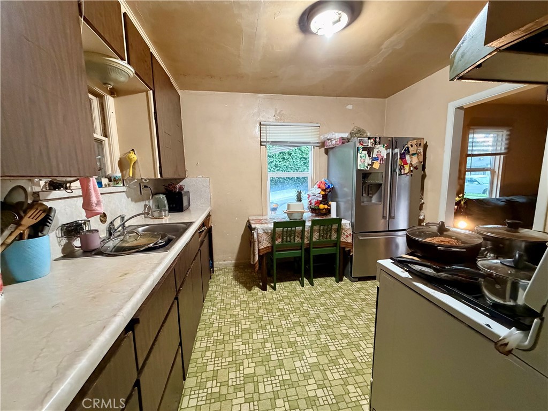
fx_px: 222
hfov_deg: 102.1
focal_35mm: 14
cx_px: 274
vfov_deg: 85.7
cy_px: 206
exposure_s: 1/60
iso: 640
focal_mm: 2.22
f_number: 2.2
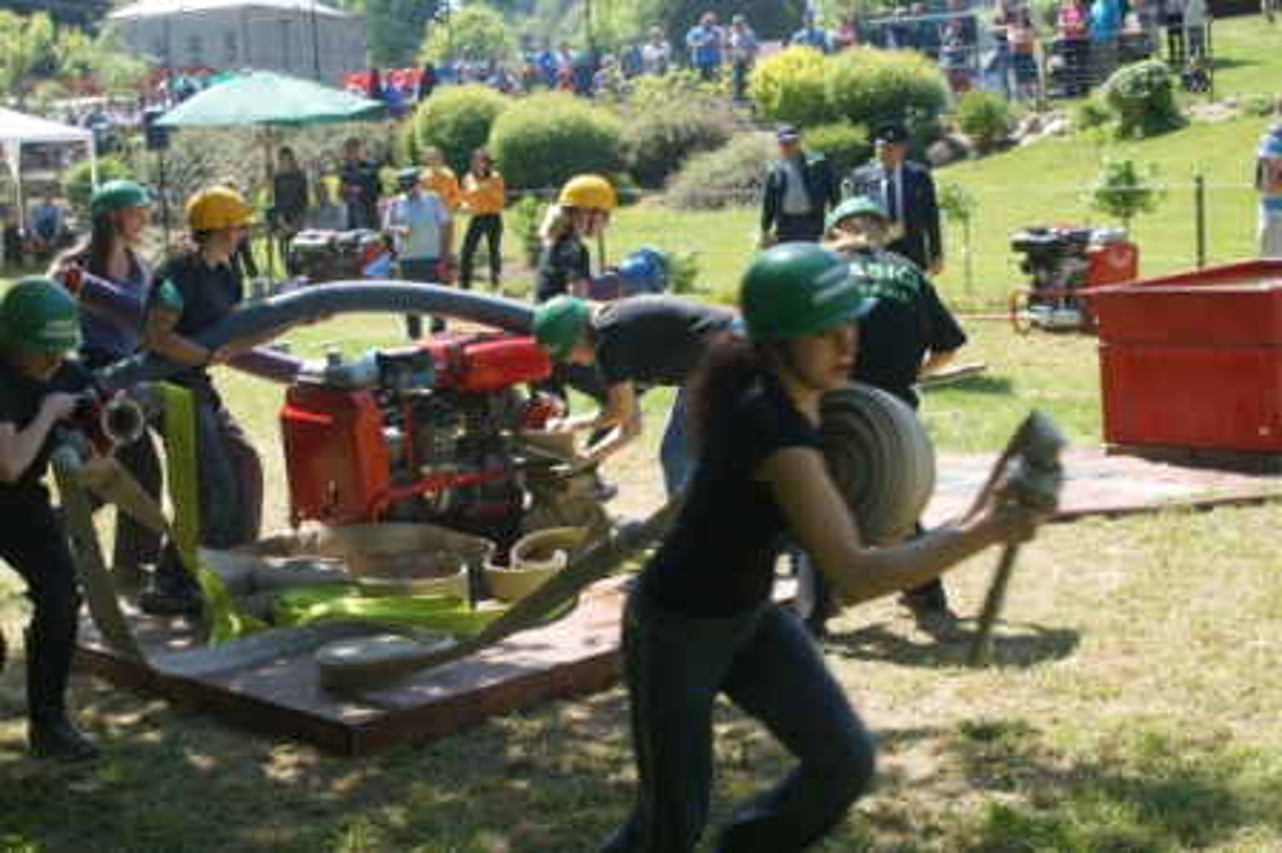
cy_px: 426
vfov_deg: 25.7
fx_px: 1868
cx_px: 641
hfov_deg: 37.9
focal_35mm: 52
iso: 100
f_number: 5.6
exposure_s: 1/160
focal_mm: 35
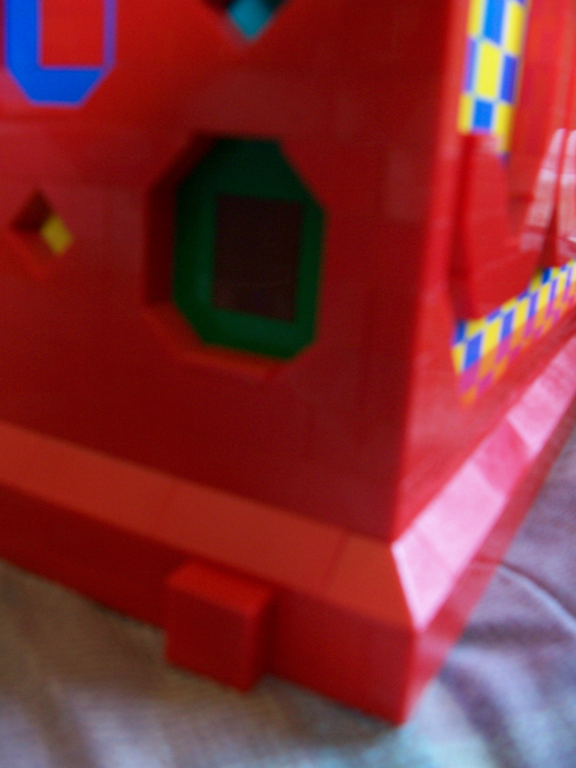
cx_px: 288
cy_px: 384
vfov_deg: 52.6
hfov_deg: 40.7
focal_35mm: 35
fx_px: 777
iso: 140
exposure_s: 1/8
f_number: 2.8
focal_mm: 6
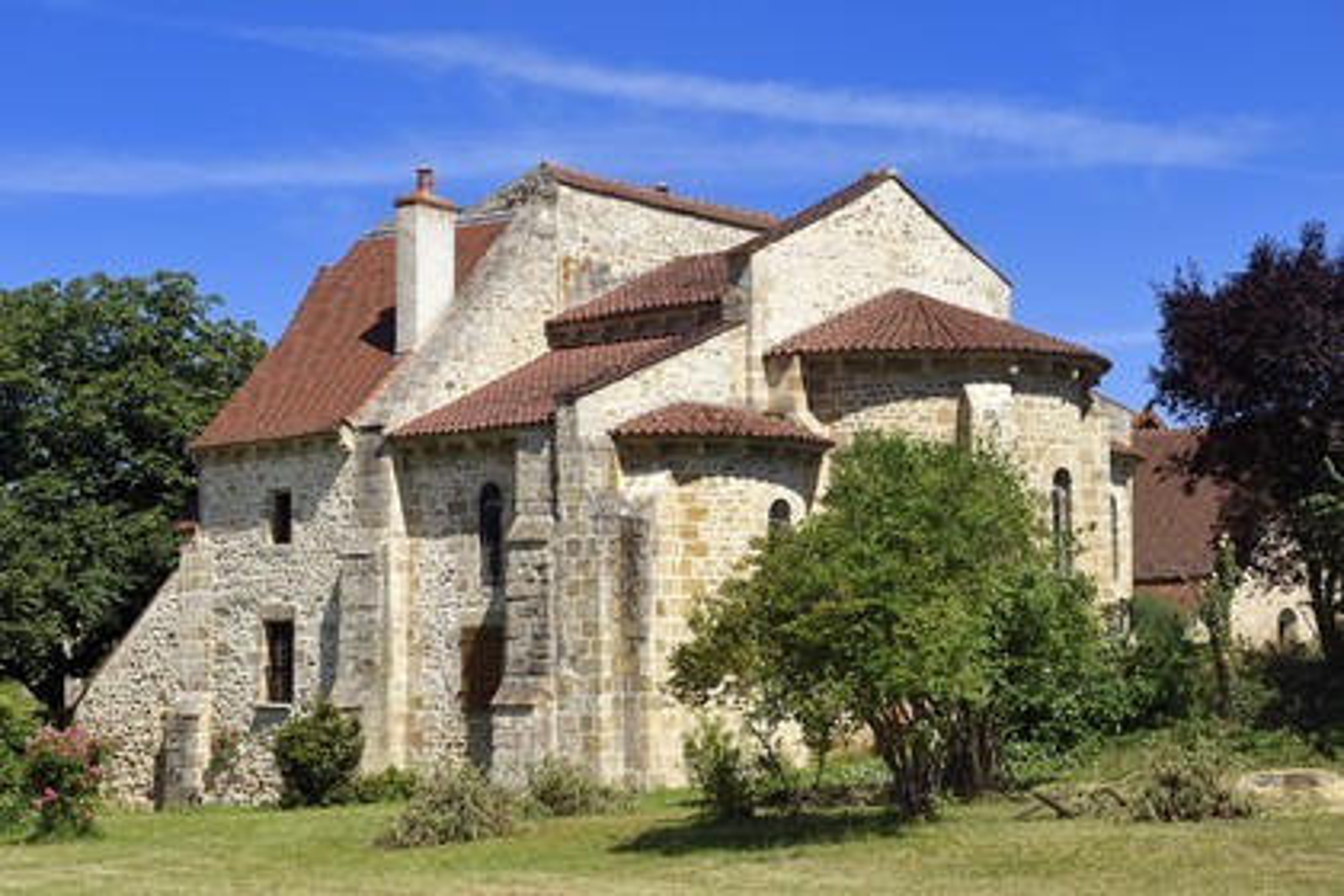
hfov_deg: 28.8
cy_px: 448
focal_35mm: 70
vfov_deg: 19.5
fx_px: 2613
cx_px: 672
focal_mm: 70
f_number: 11
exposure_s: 1/320
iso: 200
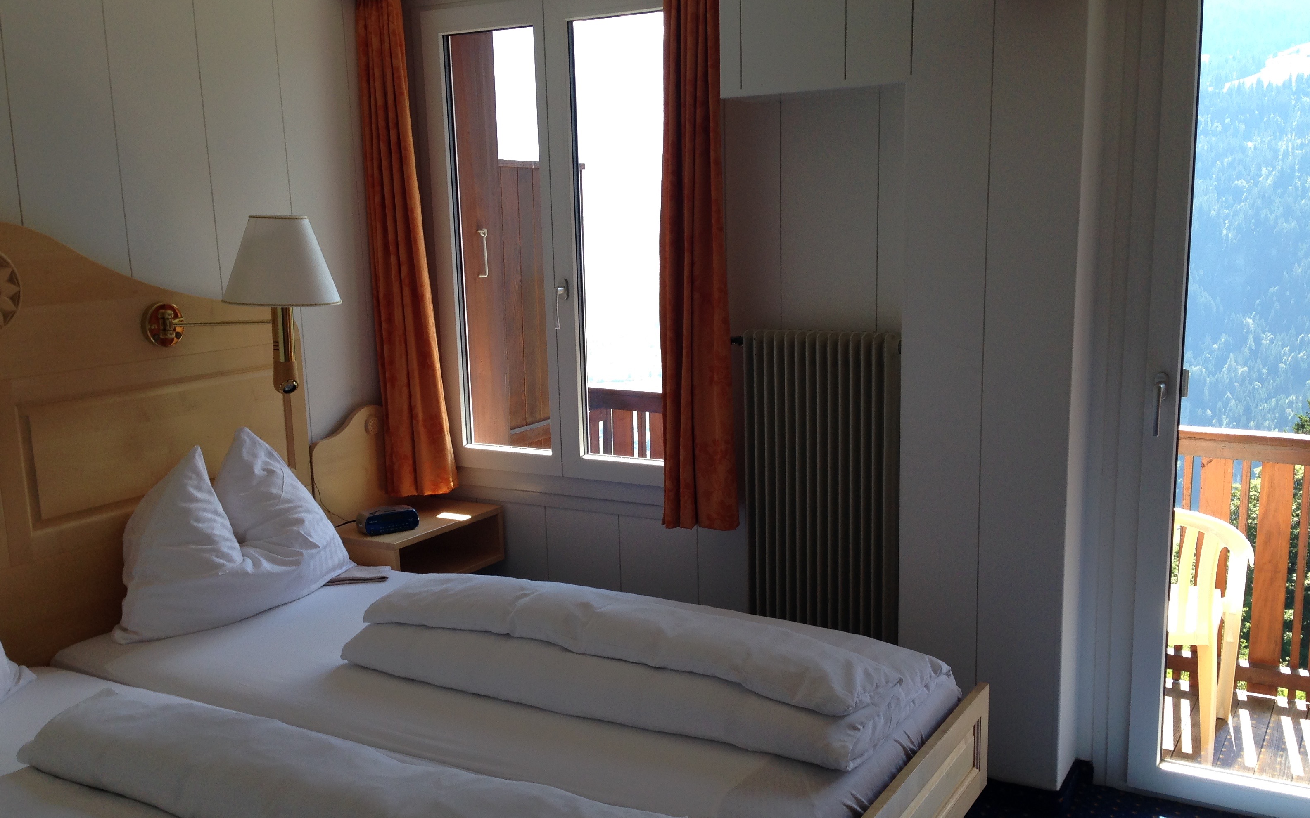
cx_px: 648
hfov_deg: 54.0
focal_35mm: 36
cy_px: 457
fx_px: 1285
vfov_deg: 35.3
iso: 50
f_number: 2.4
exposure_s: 1/132
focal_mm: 4.12
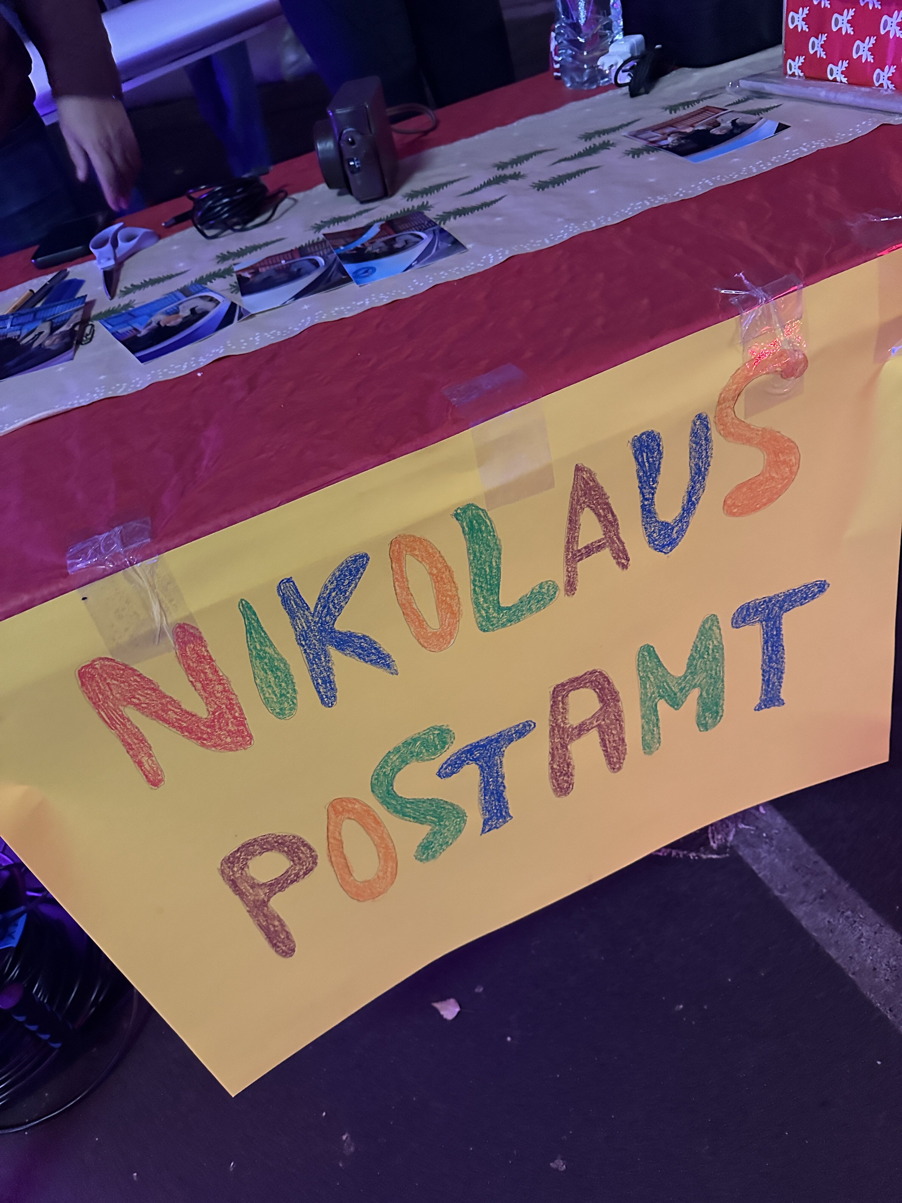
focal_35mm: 24
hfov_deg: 56.8
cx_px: 451
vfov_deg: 71.6
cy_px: 602
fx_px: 834
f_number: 1.78
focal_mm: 6.86
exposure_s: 1/35
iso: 1000
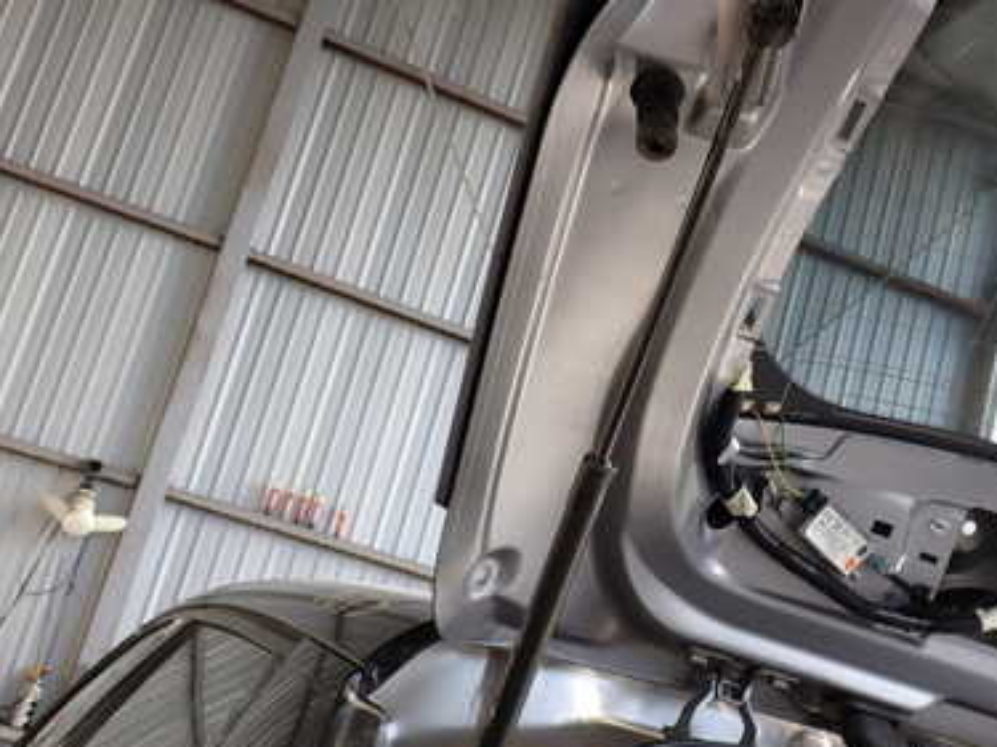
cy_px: 428
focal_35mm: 48
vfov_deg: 30.2
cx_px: 622
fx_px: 1382
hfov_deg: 39.4
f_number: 3.2
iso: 100
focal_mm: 5.4
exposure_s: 1/80
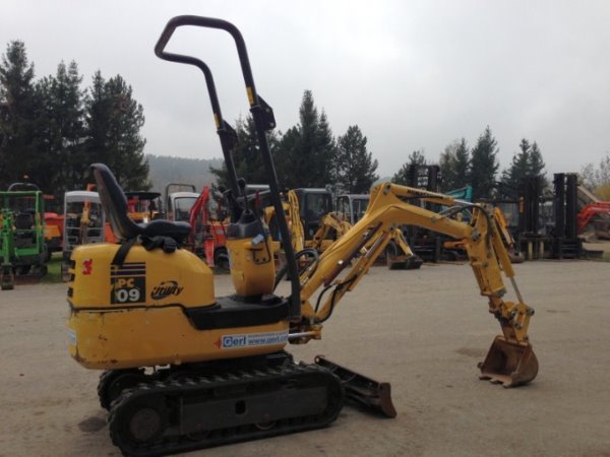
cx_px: 305
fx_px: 582
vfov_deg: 42.9
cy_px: 228
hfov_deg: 55.4
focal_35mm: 33
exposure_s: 1/208
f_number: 2.4
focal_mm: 4.12
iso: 50
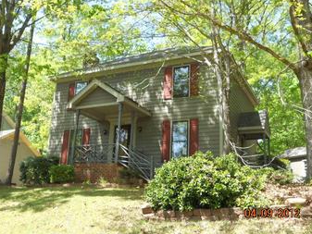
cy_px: 118
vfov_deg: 36.8
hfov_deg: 47.8
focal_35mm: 39
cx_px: 153
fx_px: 352
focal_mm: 6.9
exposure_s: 1/125
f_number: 3.9
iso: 80
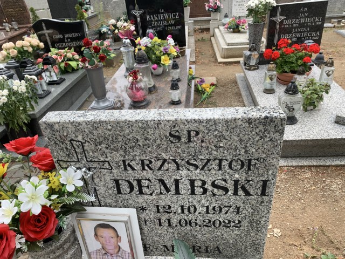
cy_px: 130
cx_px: 172
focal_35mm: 26
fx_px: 259
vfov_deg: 53.1
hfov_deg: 67.3
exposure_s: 1/265
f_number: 1.8
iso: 25
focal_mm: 4.25
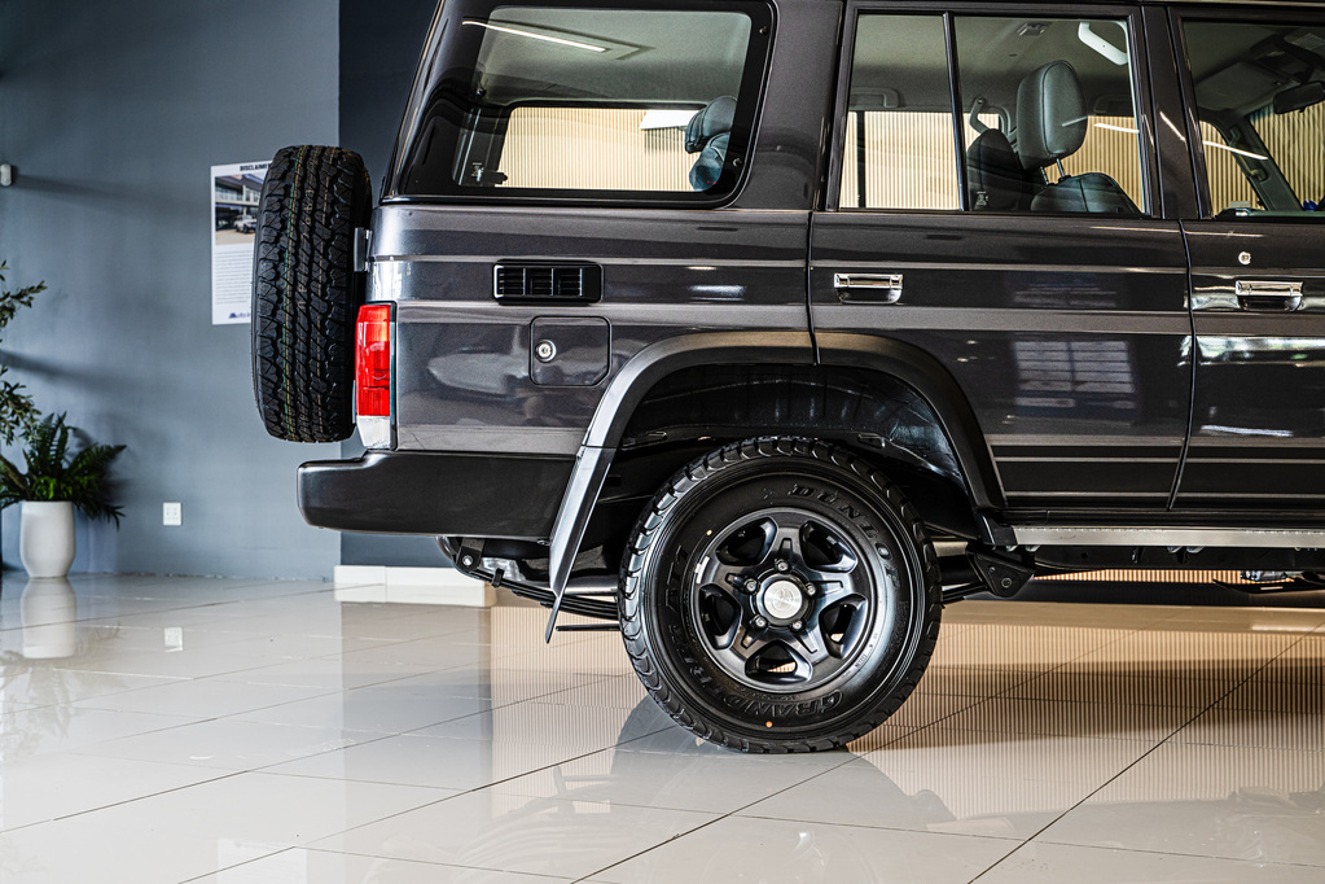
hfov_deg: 40.3
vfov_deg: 27.5
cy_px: 442
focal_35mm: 49
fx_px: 1803
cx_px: 662
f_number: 4.5
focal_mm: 49
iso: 500
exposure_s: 1/160
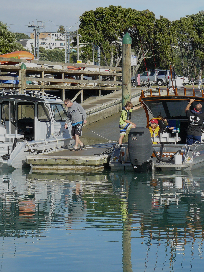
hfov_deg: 11.9
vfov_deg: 15.8
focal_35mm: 125
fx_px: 982
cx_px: 121
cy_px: 135
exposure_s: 1/400
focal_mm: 15.5
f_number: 5.6
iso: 100
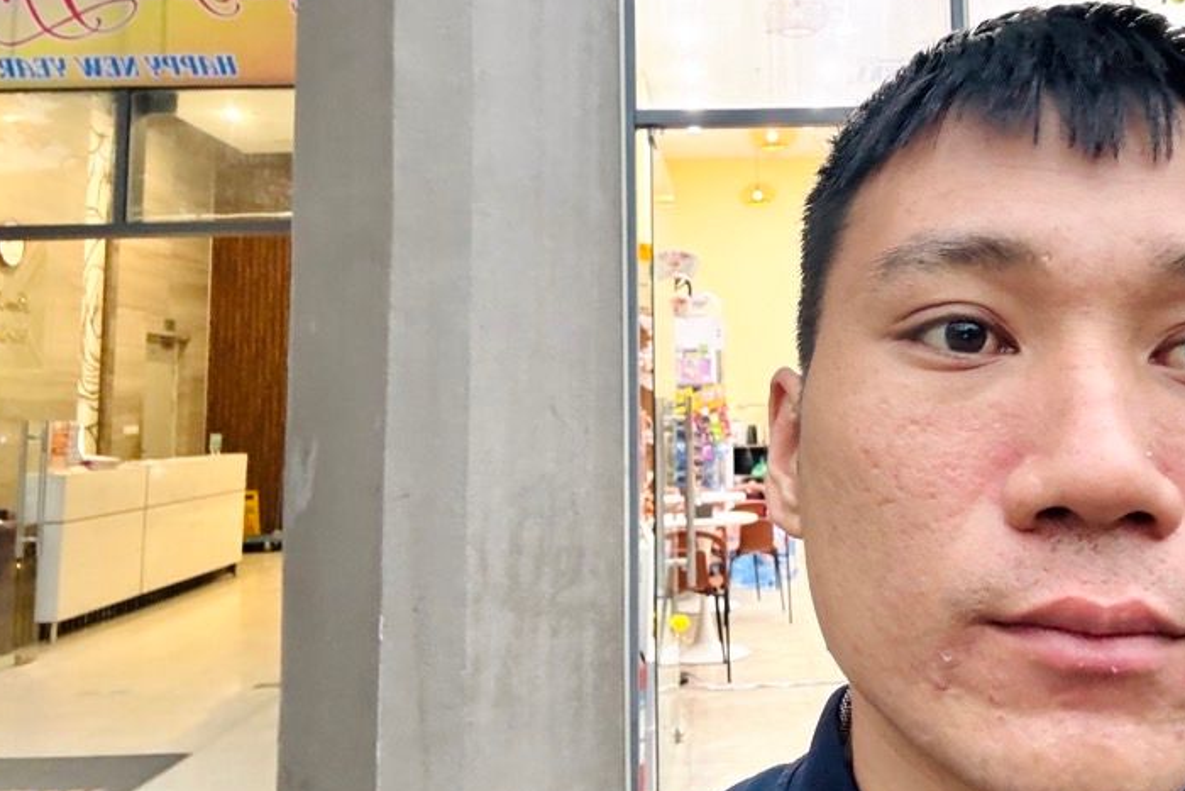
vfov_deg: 37.3
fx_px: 1152
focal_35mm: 35
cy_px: 244
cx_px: 789
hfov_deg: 53.4
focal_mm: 2.69
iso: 320
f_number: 1.9
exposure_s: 1/25
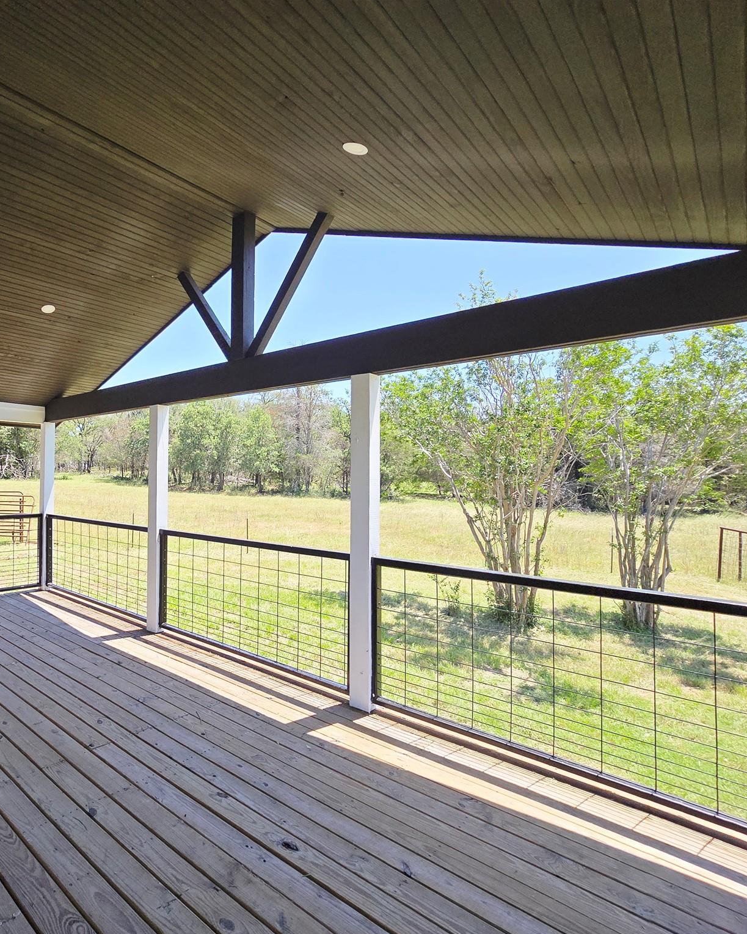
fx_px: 470
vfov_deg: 89.6
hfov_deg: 72.7
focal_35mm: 17
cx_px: 205
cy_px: 466
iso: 125
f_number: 2.2
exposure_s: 1/2000
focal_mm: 2.2
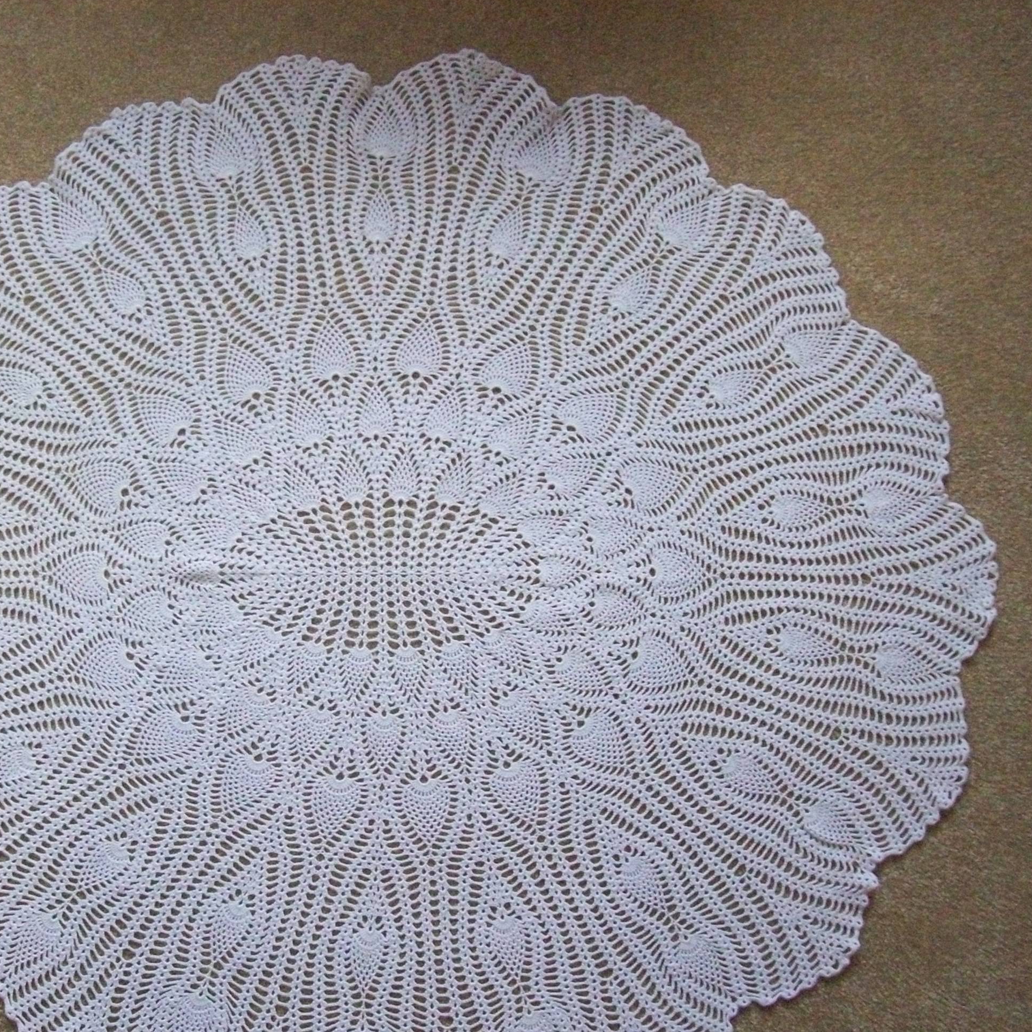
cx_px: 355
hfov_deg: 35.7
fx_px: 1585
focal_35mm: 47
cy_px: 568
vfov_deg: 36.0
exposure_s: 1/128
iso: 435
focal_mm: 6
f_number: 2.7
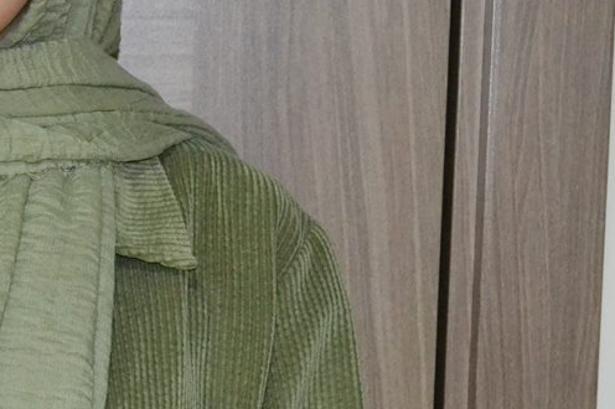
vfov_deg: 8.7
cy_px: 192
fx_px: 2680
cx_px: -172
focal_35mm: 157
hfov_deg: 12.7
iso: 3200
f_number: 5
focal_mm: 38
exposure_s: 1/60
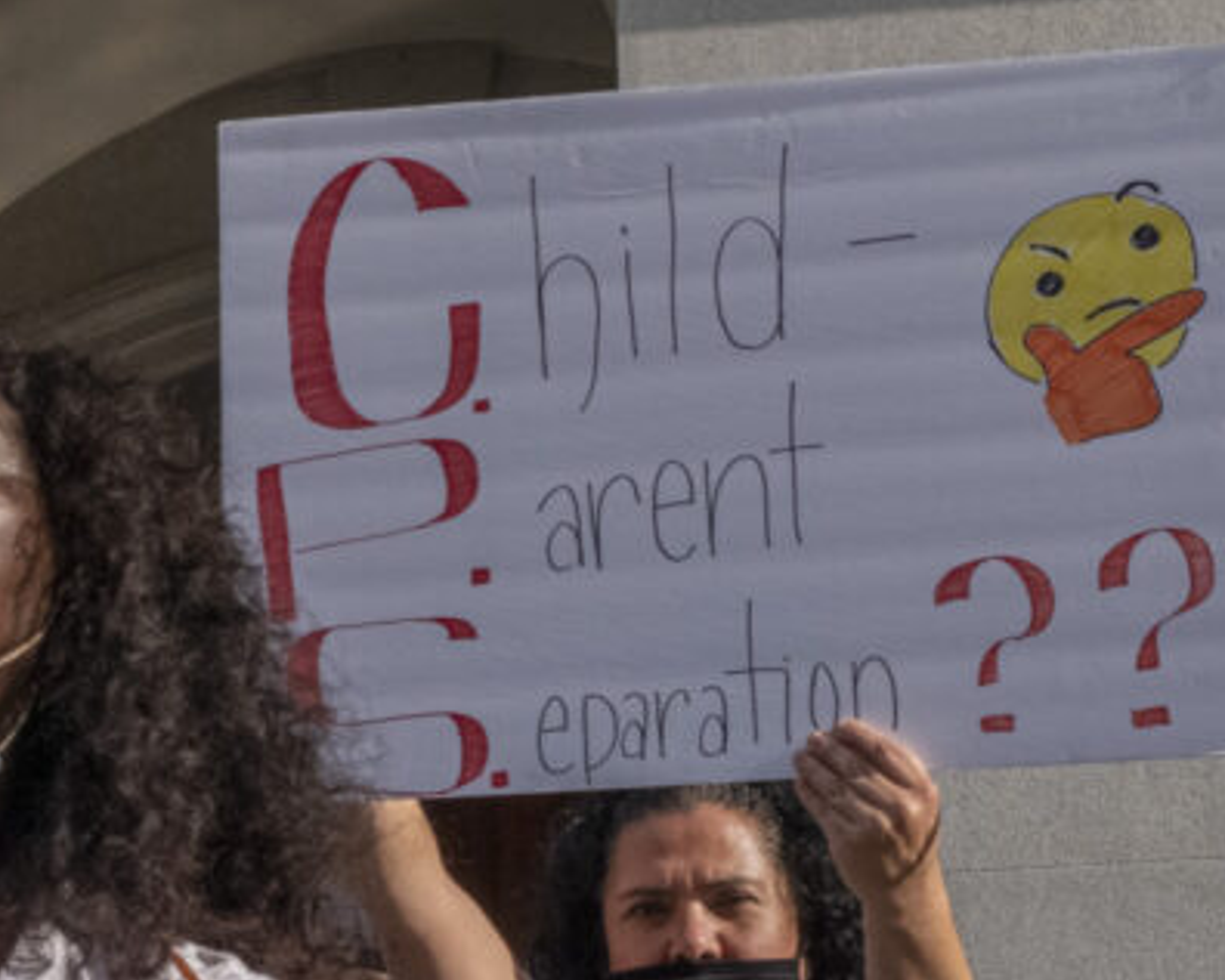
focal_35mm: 136
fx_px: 4932
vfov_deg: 11.3
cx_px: 659
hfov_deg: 14.2
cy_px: 827
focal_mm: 37.4
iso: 800
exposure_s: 1/500
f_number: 14
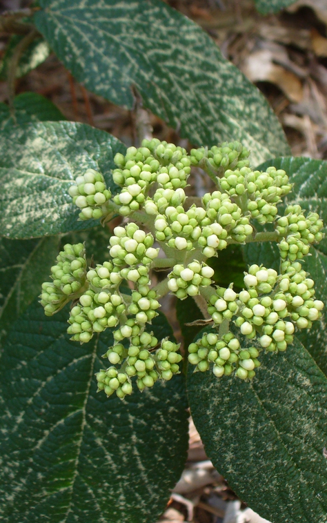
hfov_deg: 24.4
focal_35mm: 53
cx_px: 188
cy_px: 263
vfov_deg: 38.2
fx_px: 755
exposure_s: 1/160
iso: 80
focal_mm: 6.1
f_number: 2.8
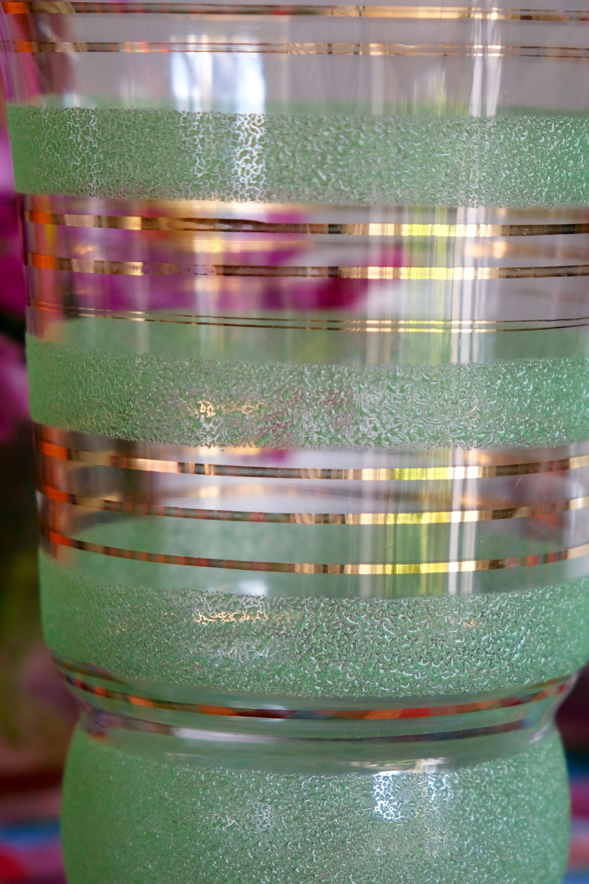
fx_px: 3117
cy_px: 471
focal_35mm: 127
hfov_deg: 10.8
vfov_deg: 16.1
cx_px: 340
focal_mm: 55
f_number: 4
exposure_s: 1/125
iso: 320
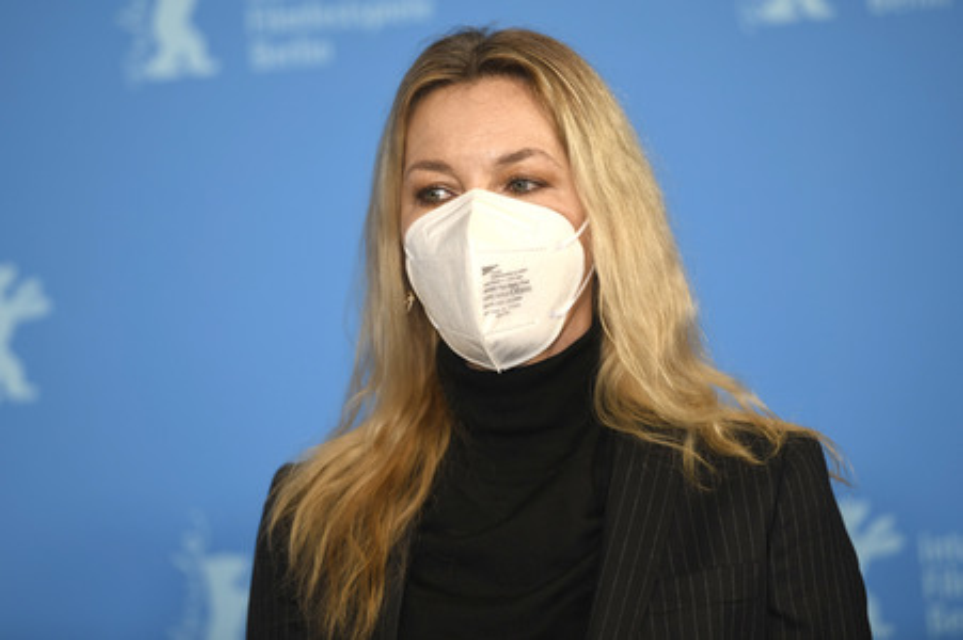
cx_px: 482
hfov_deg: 10.3
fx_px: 5346
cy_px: 320
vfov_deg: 6.9
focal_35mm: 200
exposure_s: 1/400
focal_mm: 200
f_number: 3.2
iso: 640
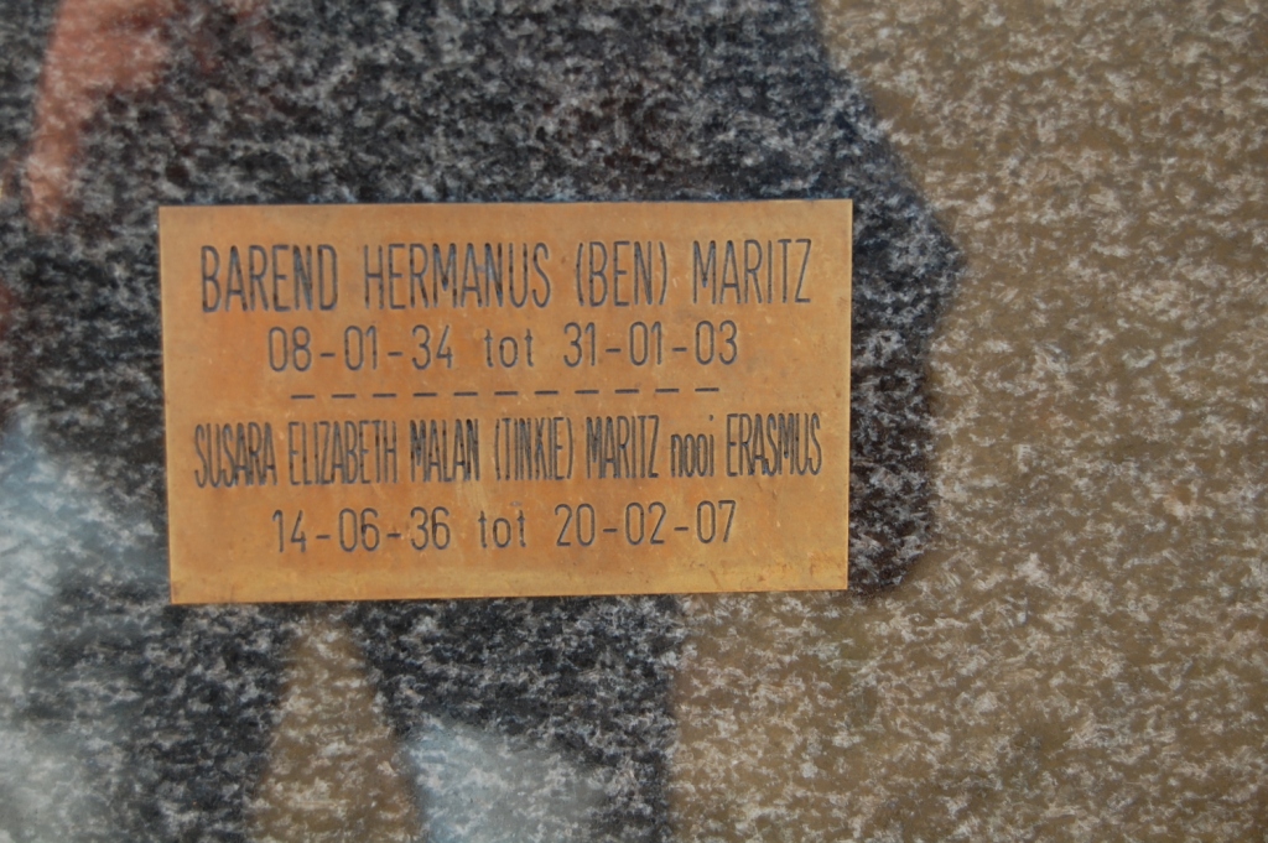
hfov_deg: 28.1
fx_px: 2534
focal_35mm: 72
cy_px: 422
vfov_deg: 18.9
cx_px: 634
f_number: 5.6
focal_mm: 48
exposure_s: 1/125
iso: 220
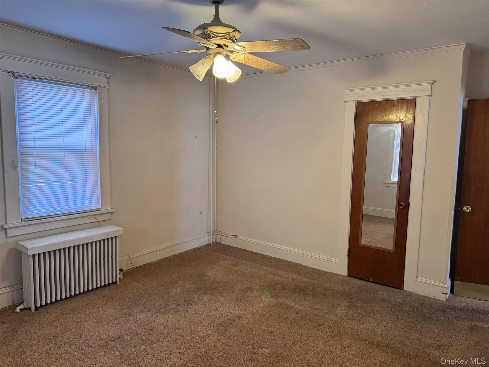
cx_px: 244
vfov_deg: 56.8
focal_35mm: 24
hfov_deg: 71.6
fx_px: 339
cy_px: 184
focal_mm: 6.76
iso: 250
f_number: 1.78
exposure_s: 1/60
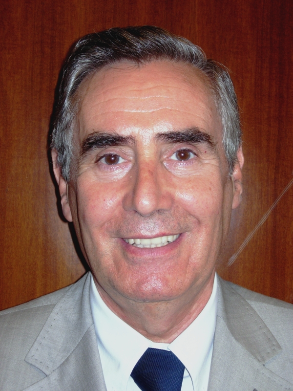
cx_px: 146
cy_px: 196
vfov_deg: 23.8
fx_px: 925
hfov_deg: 18.0
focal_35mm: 82
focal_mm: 17
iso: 79
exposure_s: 1/64
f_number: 4
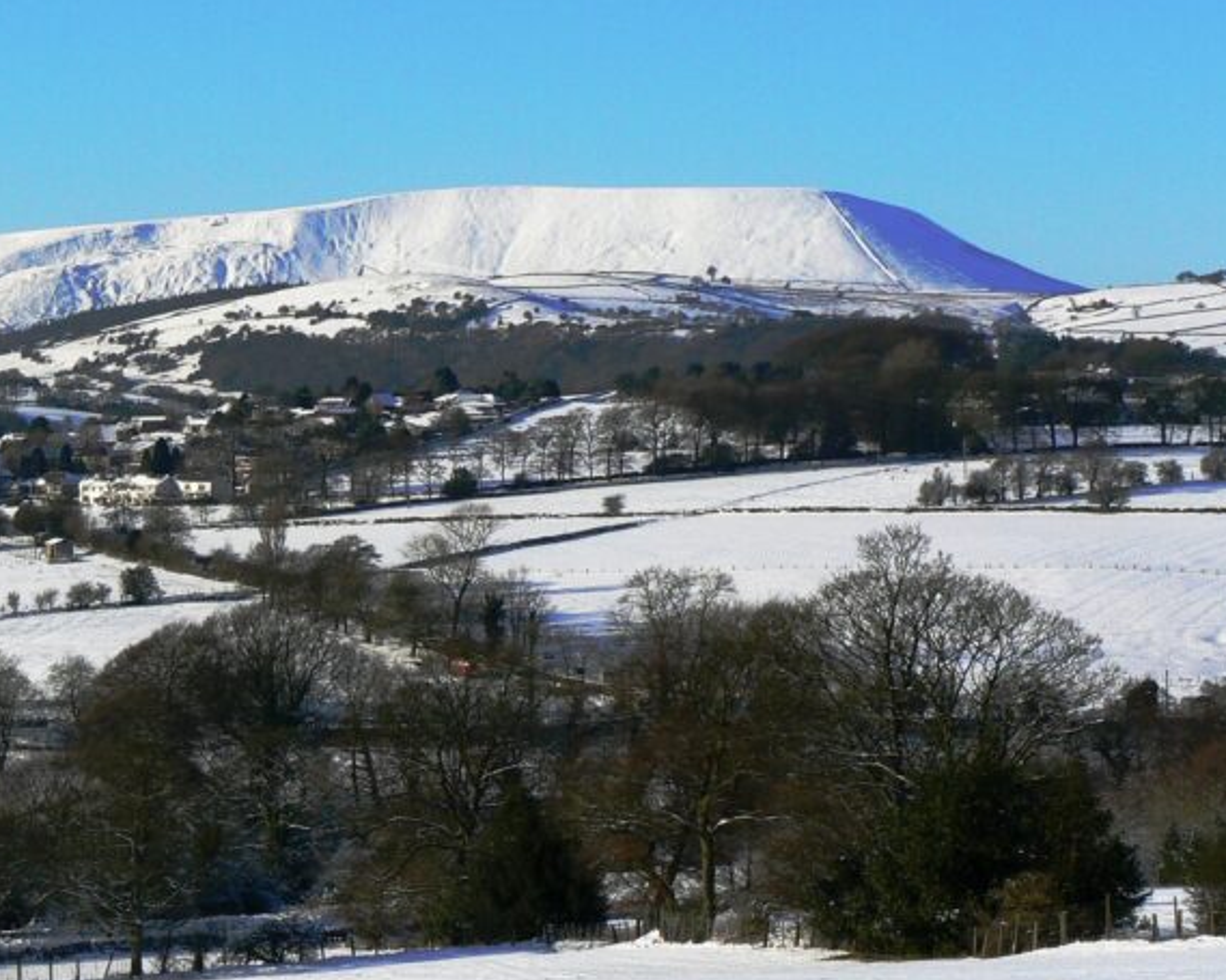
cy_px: 448
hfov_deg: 14.7
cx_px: 149
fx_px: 4716
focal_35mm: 130
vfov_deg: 11.9
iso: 80
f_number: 7.1
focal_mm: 12.4
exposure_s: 1/500
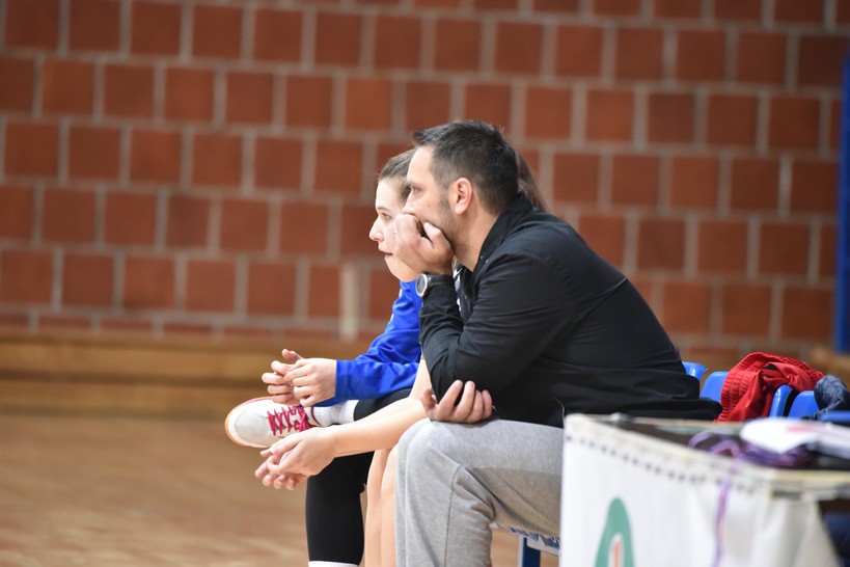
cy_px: 284
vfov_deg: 2.3
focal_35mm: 600
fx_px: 14166
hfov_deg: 3.4
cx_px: 425
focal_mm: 600
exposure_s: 1/125
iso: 8000
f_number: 6.3
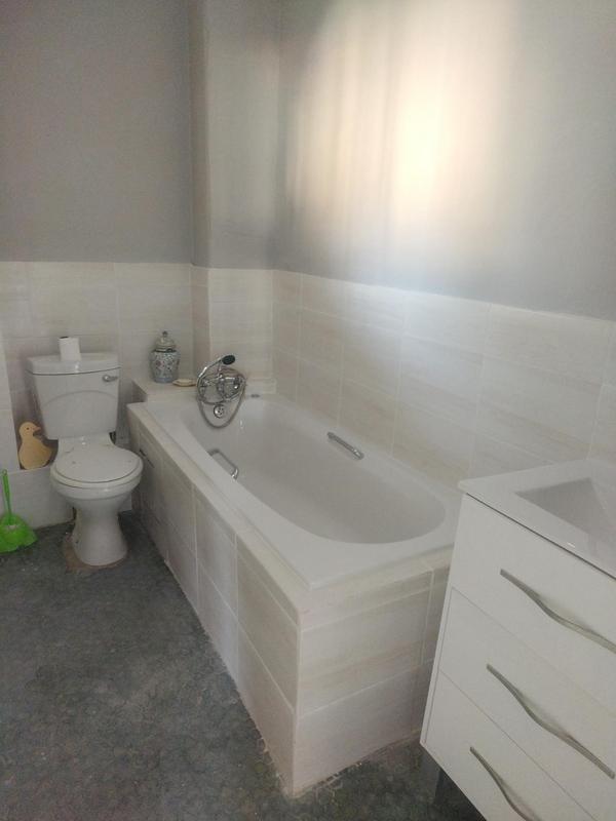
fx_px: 641
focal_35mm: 27
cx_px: 308
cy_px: 410
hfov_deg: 51.4
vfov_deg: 65.3
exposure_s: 1/20
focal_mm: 4.94
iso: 803
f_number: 1.9
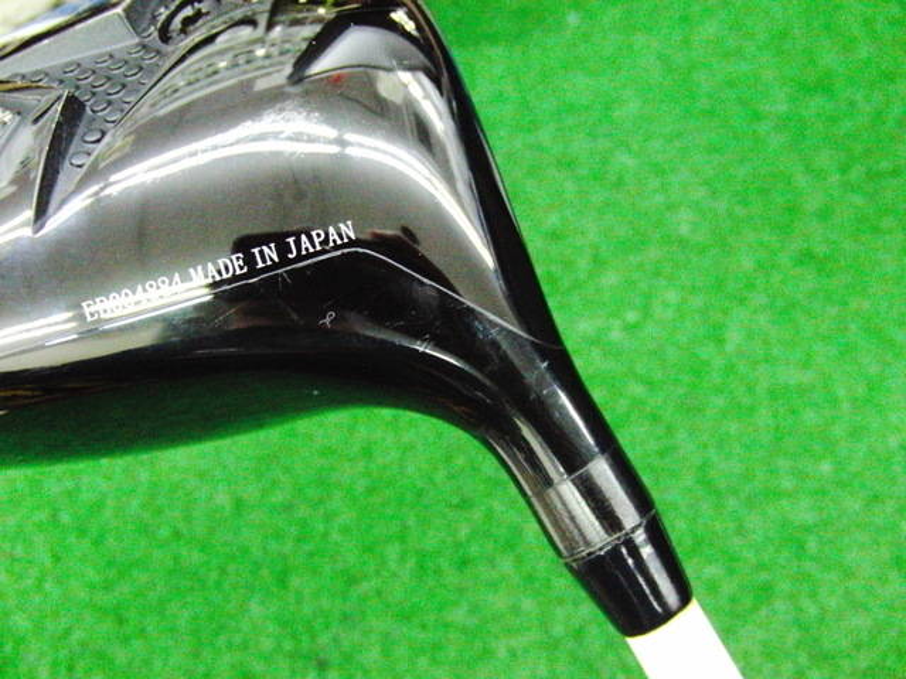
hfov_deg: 50.1
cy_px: 340
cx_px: 453
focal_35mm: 37
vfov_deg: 38.7
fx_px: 968
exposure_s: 1/100
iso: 3200
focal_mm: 6.42
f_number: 3.6
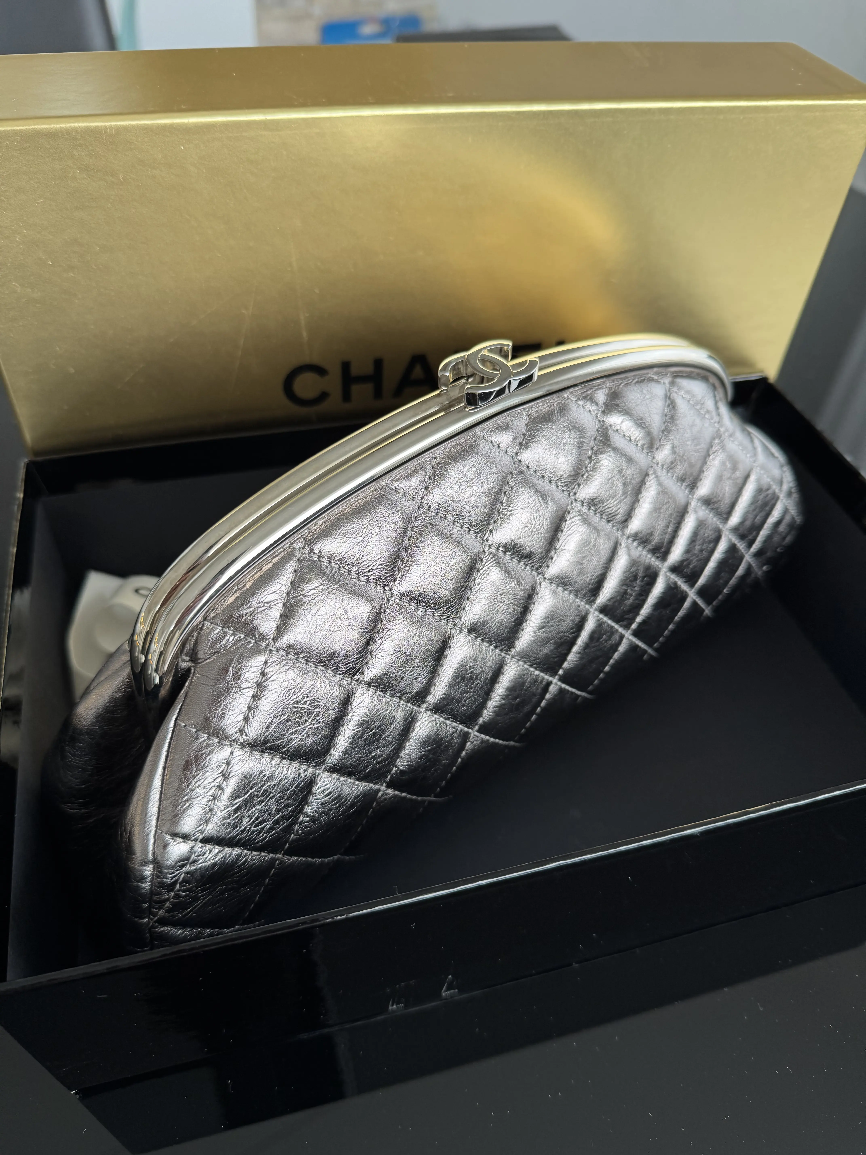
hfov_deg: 56.8
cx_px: 433
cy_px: 578
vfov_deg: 71.6
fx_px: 801
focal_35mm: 24
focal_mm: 6.76
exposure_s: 1/100
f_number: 1.78
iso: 160
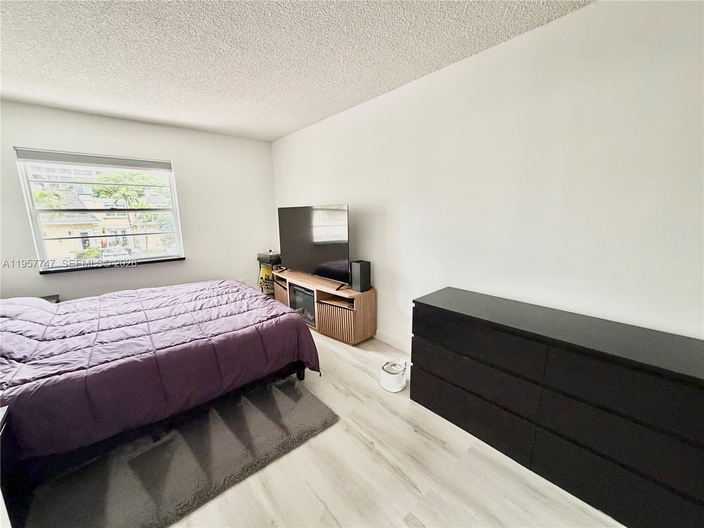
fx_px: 285
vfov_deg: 85.7
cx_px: 352
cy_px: 264
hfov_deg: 102.1
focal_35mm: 14
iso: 400
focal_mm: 2.22
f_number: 2.2
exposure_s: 1/60
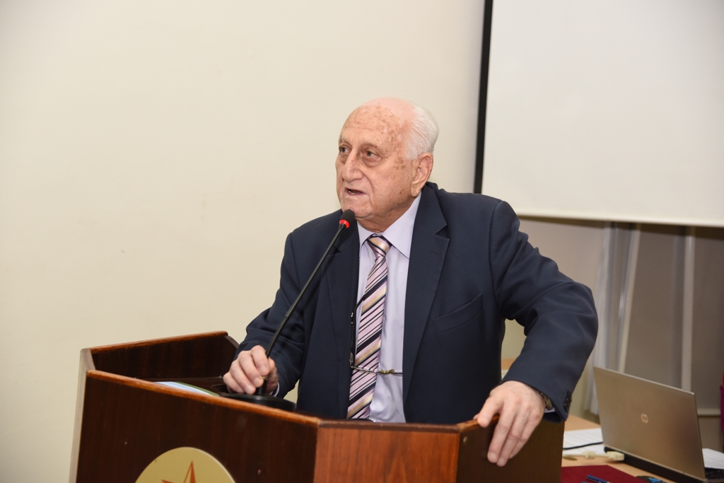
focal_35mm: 65
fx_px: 1307
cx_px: 362
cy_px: 242
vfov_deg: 20.9
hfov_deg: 31.0
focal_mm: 65
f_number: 4
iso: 1000
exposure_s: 1/100
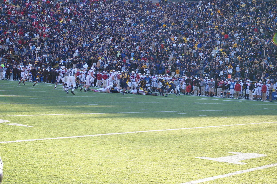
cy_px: 92
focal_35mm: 82
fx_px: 634
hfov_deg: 24.6
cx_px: 138
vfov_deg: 16.5
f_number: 8
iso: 800
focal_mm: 55
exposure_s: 1/350
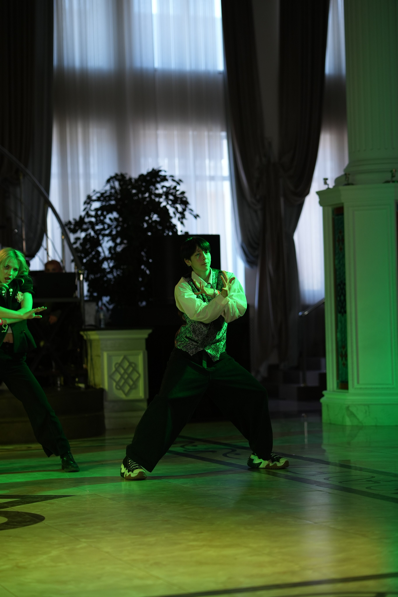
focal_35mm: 85
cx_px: 199
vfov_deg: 23.9
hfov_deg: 16.1
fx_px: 1409
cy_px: 298
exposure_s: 1/400
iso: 800
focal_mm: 85
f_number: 2.2
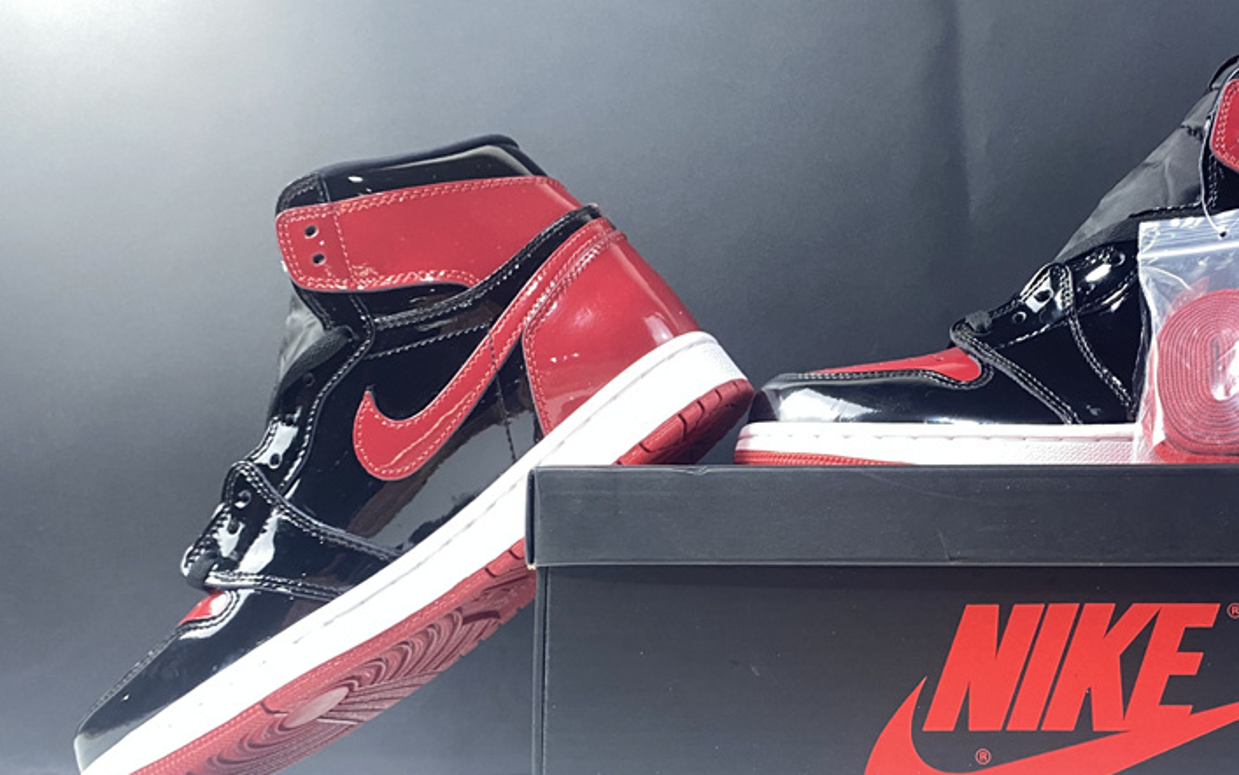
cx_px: 857
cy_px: 503
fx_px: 1317
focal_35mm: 39
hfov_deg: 49.2
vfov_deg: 32.6
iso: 125
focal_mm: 4.25
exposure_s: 1/50
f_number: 1.8
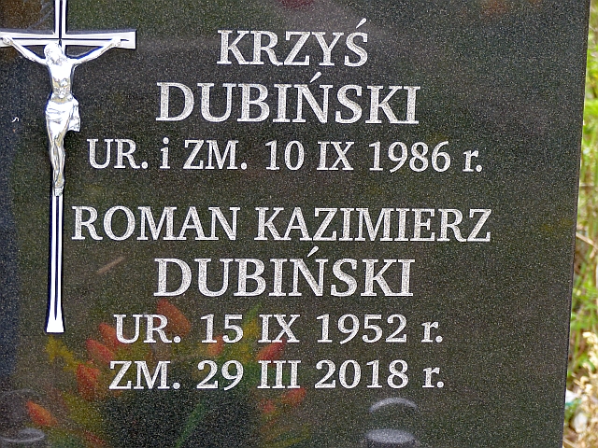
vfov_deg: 11.0
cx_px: 299
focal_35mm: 135
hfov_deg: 14.6
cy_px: 224
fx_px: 2332
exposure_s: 1/80
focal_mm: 24.3
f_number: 2.8
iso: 100
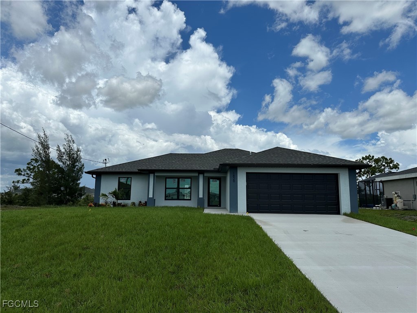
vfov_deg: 56.8
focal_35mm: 24
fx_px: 289
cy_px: 156
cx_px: 208
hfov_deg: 71.6
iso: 80
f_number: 1.78
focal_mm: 6.86
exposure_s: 1/10753
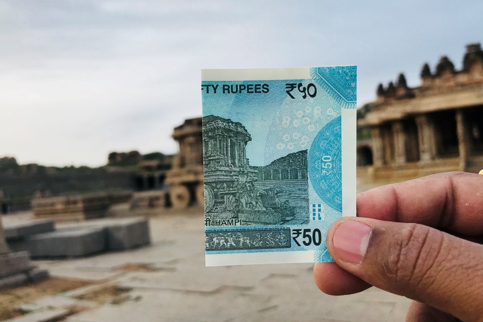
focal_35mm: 35
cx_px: 243
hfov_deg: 54.4
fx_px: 470
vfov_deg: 37.9
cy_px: 159
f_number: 1.8
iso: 20
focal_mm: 3.99
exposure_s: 1/772
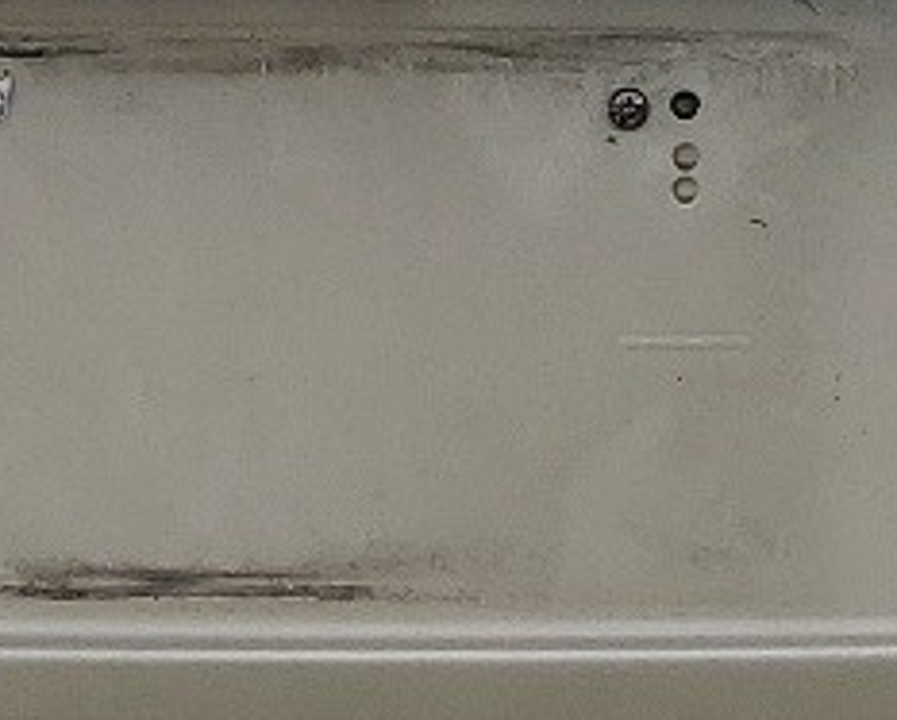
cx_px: 316
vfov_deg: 8.8
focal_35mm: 174
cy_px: -12
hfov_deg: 11.1
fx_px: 4625
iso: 50
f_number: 1.5
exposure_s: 1/3333
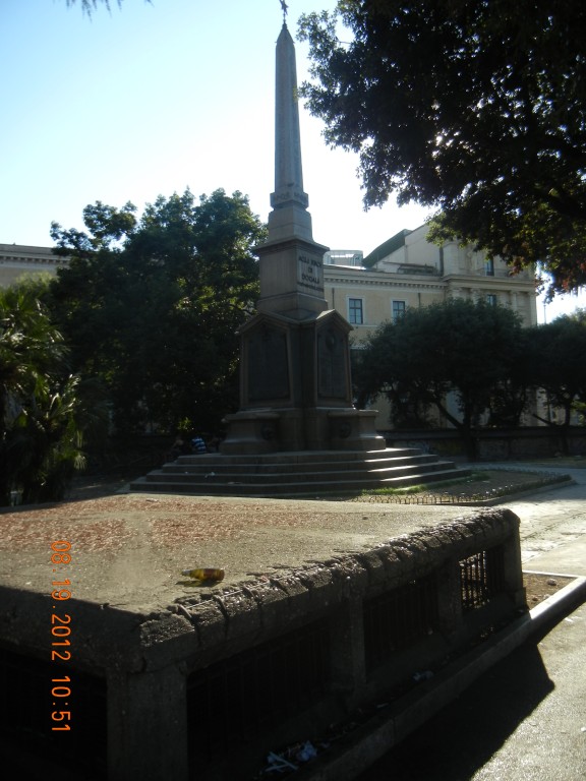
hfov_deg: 46.8
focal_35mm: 30
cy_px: 390
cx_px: 293
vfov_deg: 60.0
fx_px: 677
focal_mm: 5.4
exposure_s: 1/842
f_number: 3.5
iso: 160
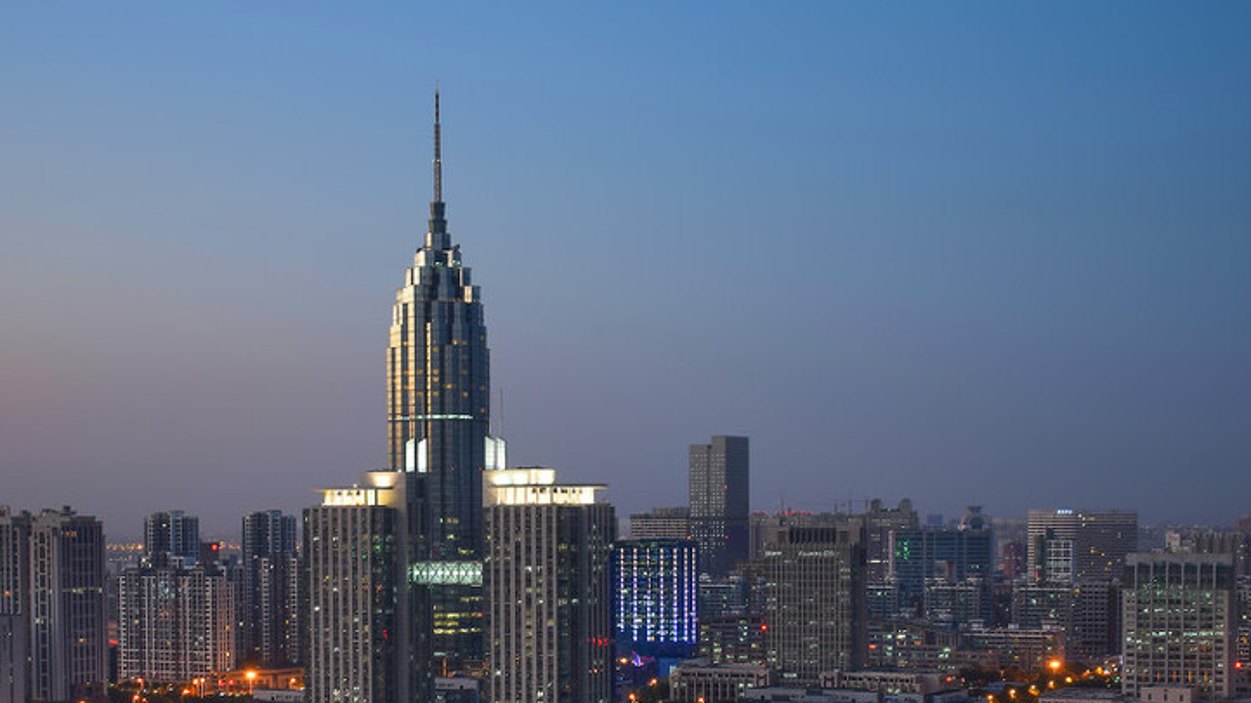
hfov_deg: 31.0
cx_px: 566
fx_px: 2255
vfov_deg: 17.4
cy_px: 645
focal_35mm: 68
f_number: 4
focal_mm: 26
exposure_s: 1/1.3
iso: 100
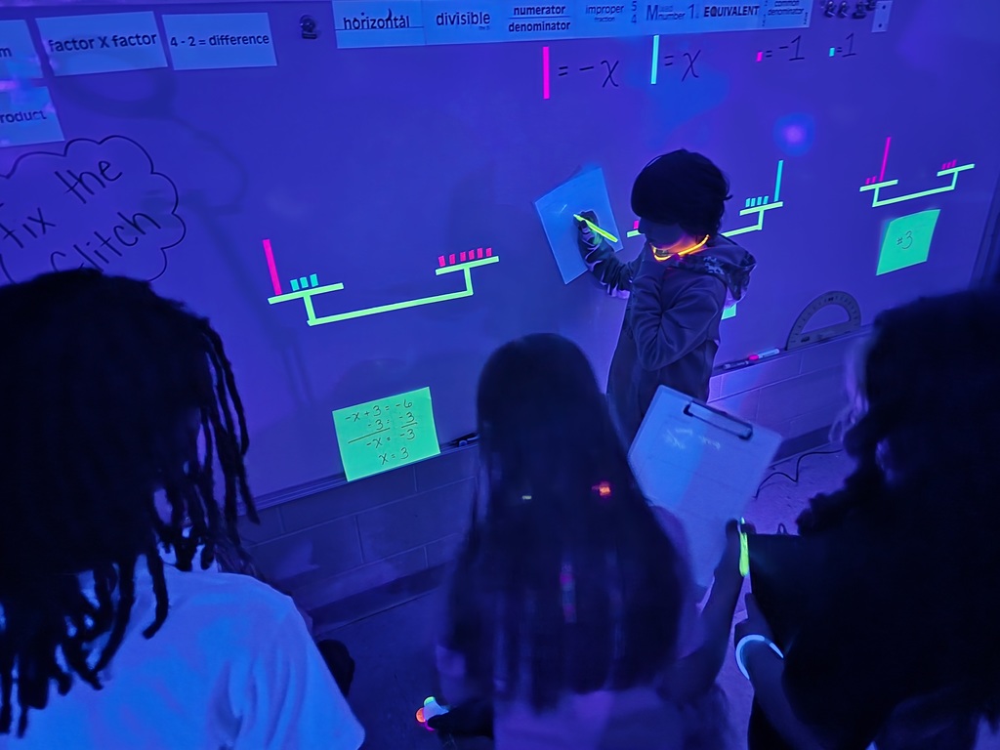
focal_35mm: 23
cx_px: 500
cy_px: 375
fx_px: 664
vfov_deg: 58.9
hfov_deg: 73.9
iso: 2000
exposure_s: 1/17.2
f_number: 1.7
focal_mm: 6.3
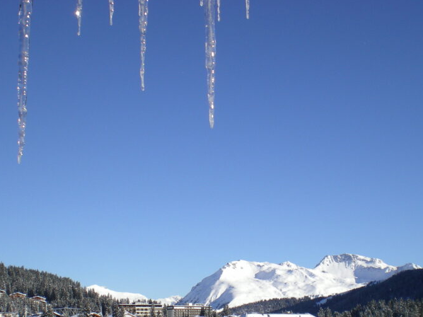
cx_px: 229
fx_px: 709
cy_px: 221
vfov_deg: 25.0
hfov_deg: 33.2
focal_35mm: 58
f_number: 4.6
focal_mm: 6.3
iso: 50
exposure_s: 1/480
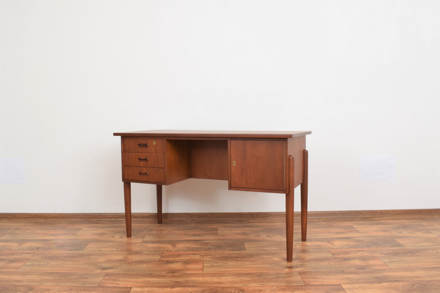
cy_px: 146
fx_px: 367
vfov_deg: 43.6
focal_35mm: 30
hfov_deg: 61.9
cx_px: 220
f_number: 25
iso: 100
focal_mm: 20
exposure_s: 4
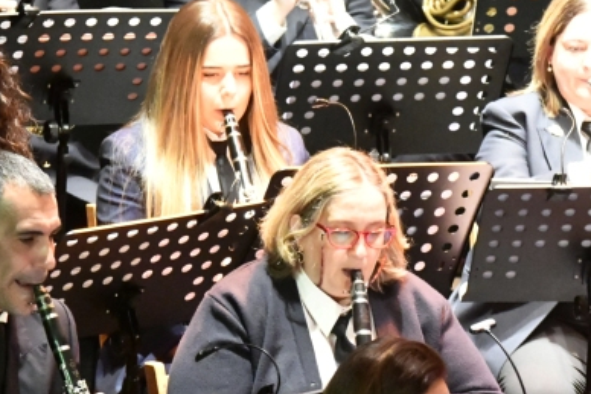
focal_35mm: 464
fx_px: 7620
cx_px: 308
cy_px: 204
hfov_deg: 4.4
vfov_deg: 3.0
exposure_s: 1/200
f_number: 5.6
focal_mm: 150
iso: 16000
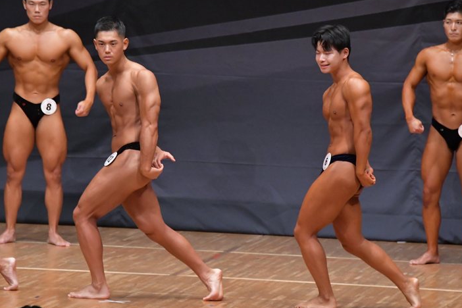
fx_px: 4248
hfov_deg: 6.2
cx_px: 219
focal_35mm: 331
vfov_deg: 4.2
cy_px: 160
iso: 6400
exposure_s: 1/400
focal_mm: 200
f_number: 5.6
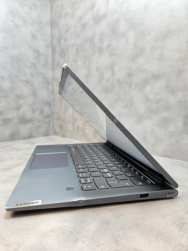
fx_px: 167
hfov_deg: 58.9
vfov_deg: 73.9
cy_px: 126
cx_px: 94
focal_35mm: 23
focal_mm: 5.4
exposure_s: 1/100
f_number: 1.8
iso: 320
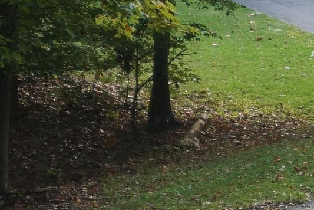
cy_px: -58
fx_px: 3892
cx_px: 424
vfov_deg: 3.1
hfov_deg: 4.6
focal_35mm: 446
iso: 400
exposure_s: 1/50
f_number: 5.6
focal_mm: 55
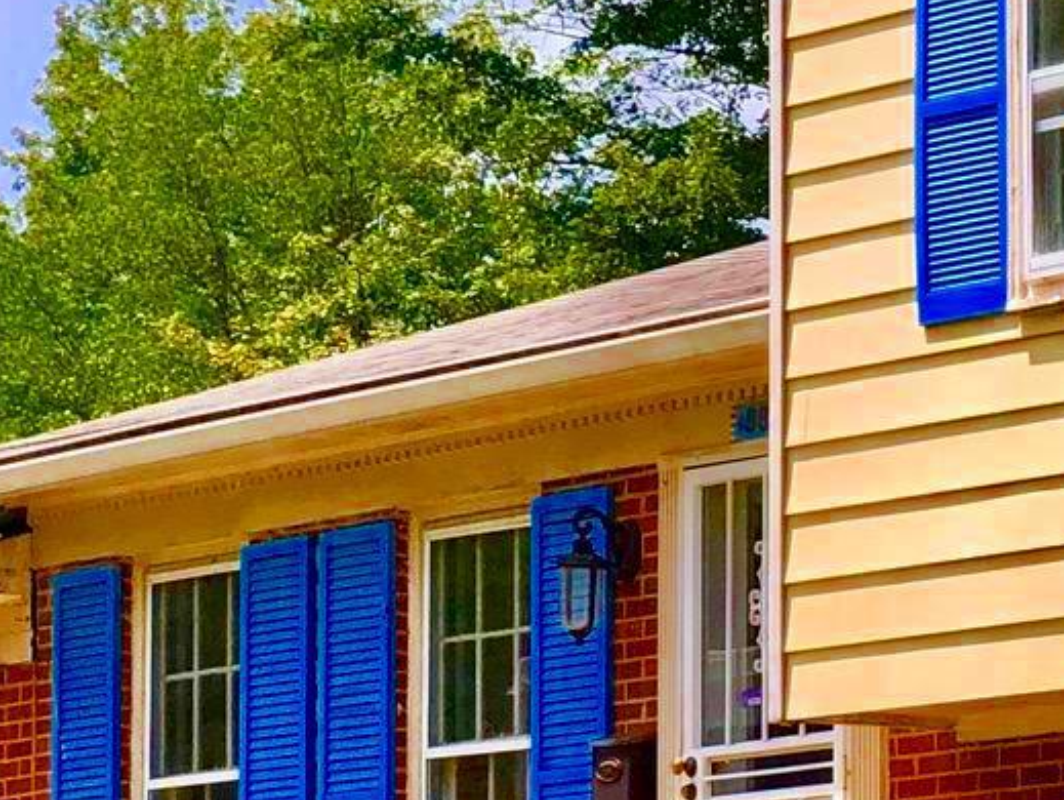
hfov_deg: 9.1
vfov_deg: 7.2
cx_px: 2044
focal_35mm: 205
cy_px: 857
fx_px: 6306
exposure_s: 1/1656
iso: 16
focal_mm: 6
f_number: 2.4
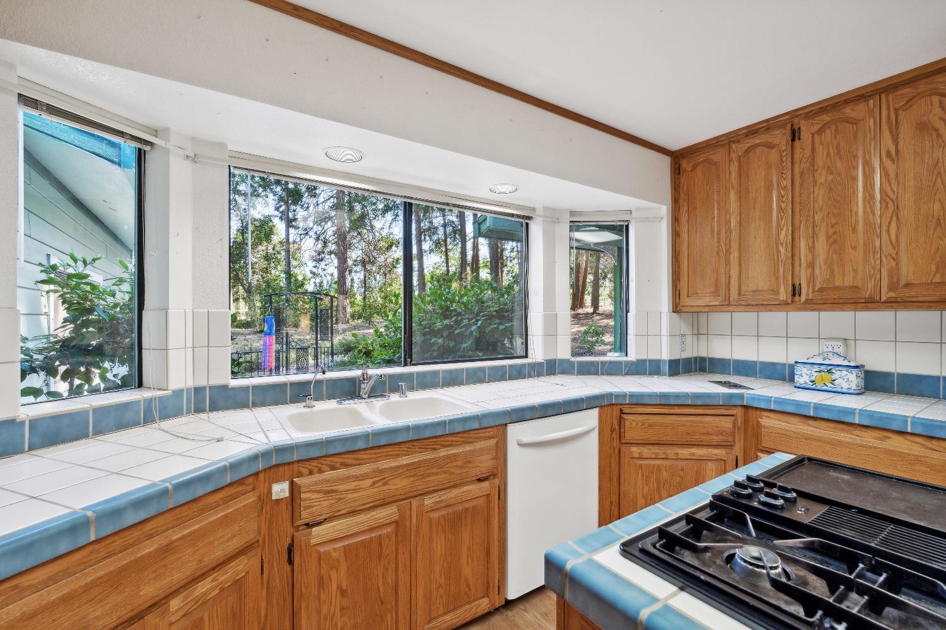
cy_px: 315
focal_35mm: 16
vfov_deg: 73.7
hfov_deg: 96.8
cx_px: 473
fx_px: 420
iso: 320
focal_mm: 16
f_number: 8
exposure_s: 1/30
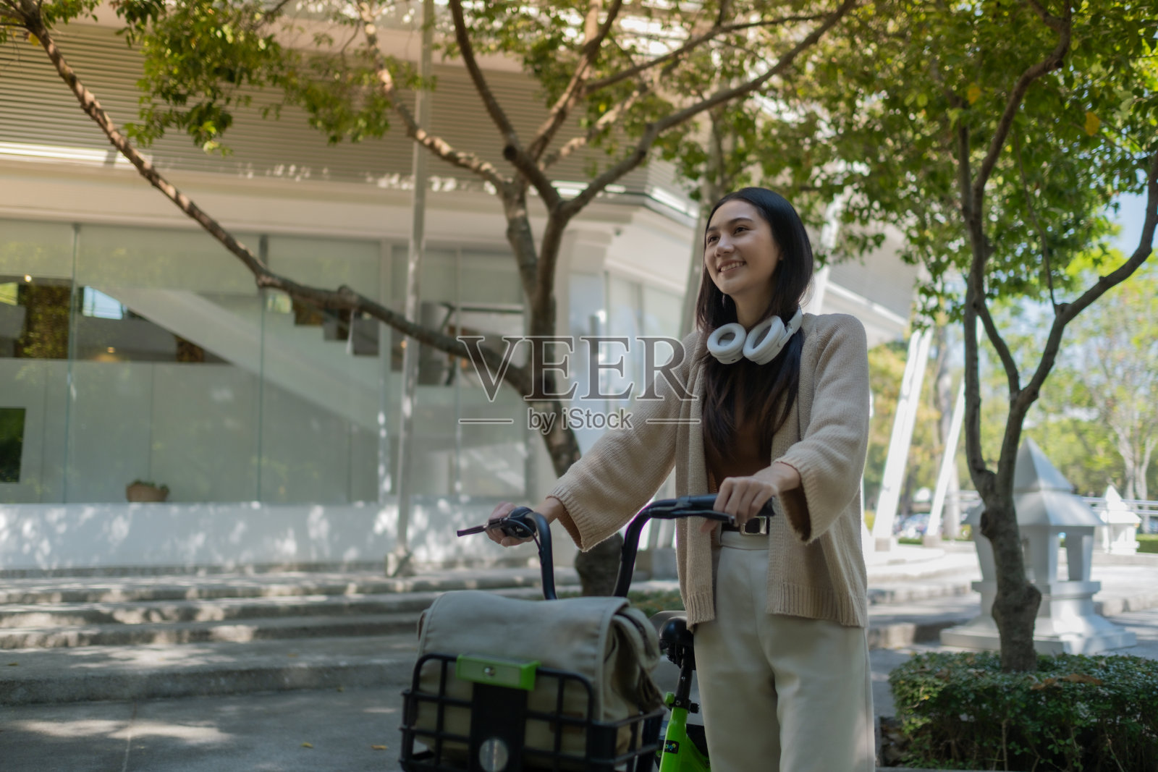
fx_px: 1126
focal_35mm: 35
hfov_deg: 54.4
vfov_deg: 37.9
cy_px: 386
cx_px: 579
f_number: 1.4
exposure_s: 1/2000
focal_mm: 23
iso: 250
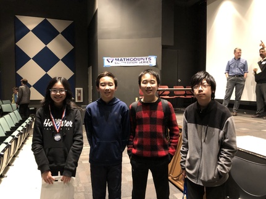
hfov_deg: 63.5
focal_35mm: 28
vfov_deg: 49.7
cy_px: 100
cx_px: 133
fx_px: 215
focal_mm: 3.99
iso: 100
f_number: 1.8
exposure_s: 1/4
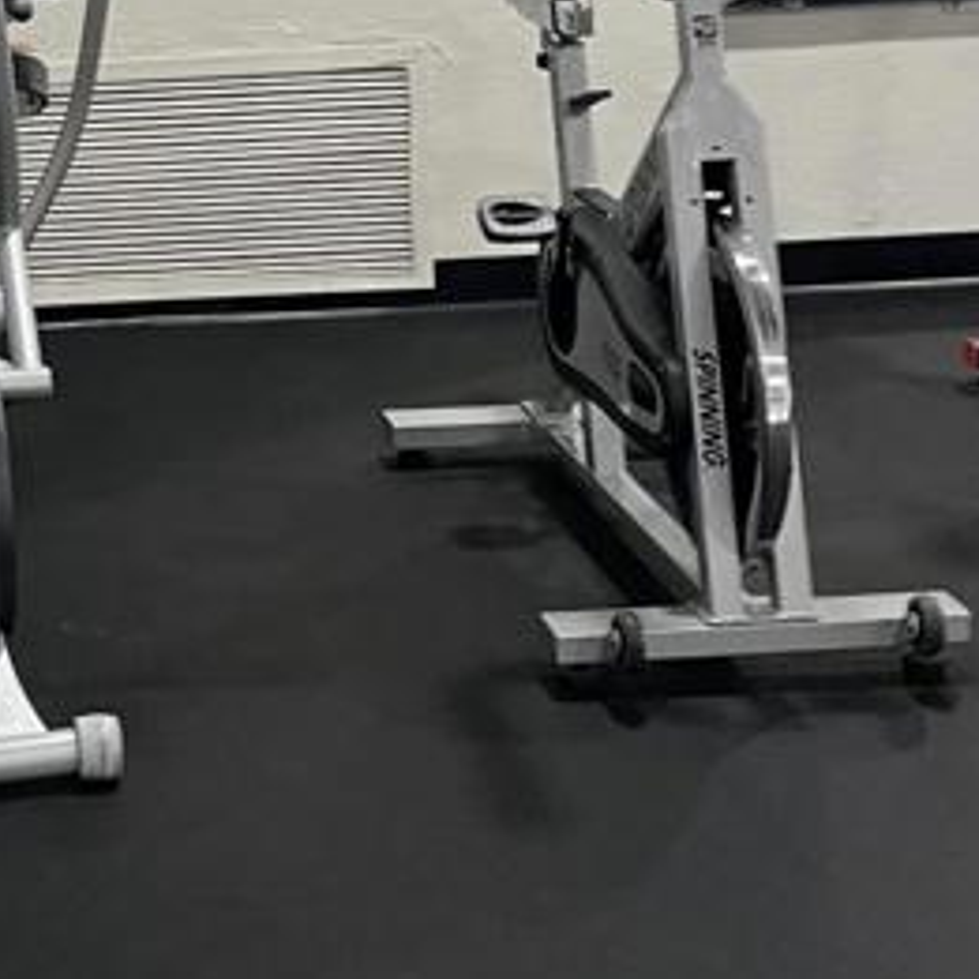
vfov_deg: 19.0
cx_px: -83
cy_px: 131
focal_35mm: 90
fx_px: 2880
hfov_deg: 18.6
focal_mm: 5.7
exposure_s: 1/60
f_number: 1.5
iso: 250
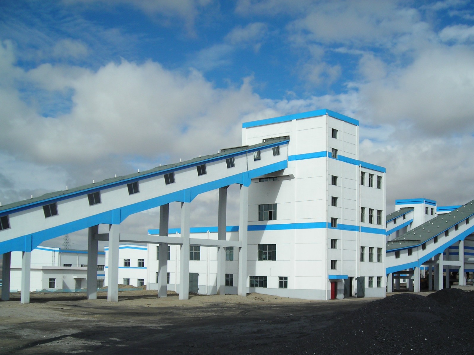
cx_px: 272
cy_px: 209
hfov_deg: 42.0
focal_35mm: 45
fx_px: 616
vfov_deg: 32.1
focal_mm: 6.3
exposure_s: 1/420
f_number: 6.4
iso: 50
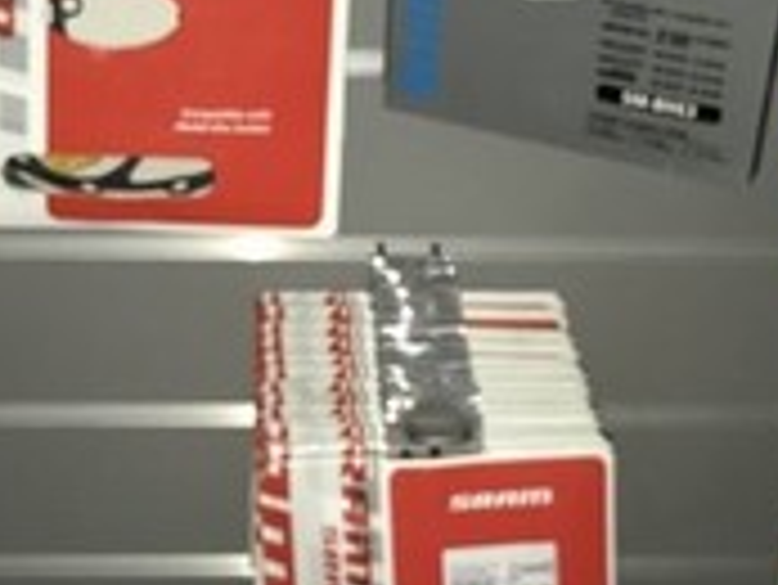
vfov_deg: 15.3
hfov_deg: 20.2
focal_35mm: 97
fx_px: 2182
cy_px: 310
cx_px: 319
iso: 25
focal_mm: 3.99
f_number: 1.8
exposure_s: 1/17
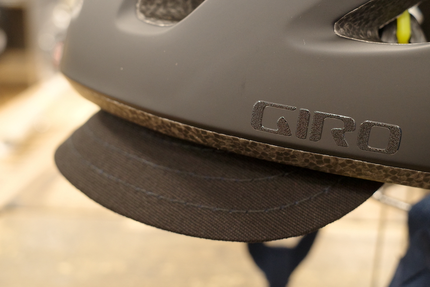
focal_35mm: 48
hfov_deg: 40.8
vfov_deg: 27.9
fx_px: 573
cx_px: 268
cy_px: 96
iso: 640
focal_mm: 18.3
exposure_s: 1/30
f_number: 3.5
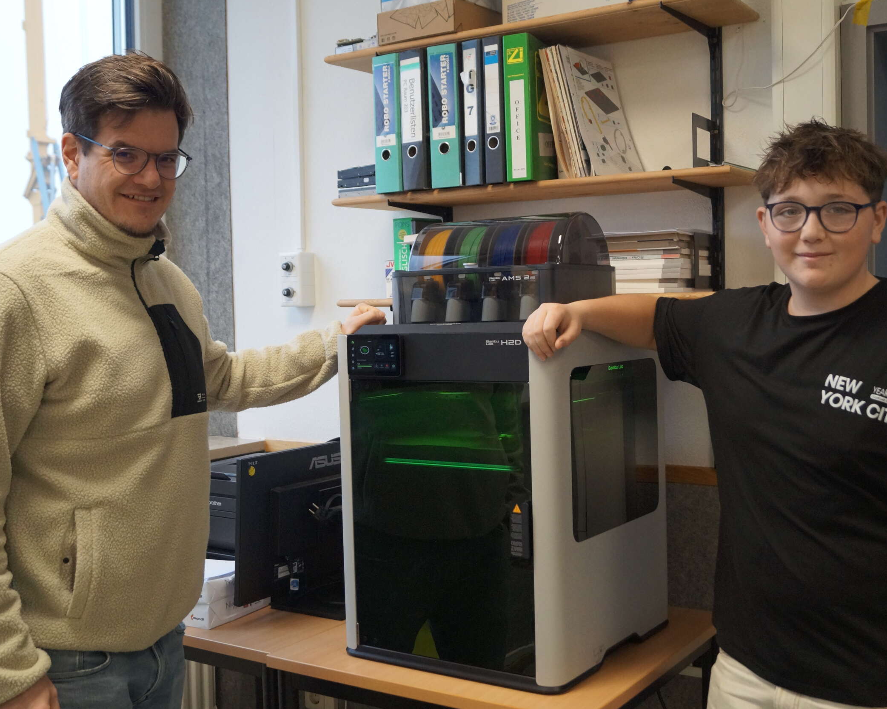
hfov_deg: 47.9
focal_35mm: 38
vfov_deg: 39.2
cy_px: 351
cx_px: 450
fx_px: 998
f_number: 4
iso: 1250
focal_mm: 22
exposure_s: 1/160
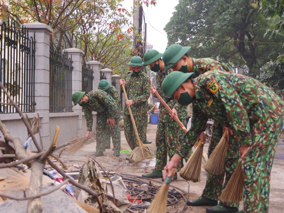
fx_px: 410
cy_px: 106
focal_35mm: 50
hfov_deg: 38.1
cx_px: 157
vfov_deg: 29.1
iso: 400
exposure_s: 1/100
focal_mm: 31
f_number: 4.5
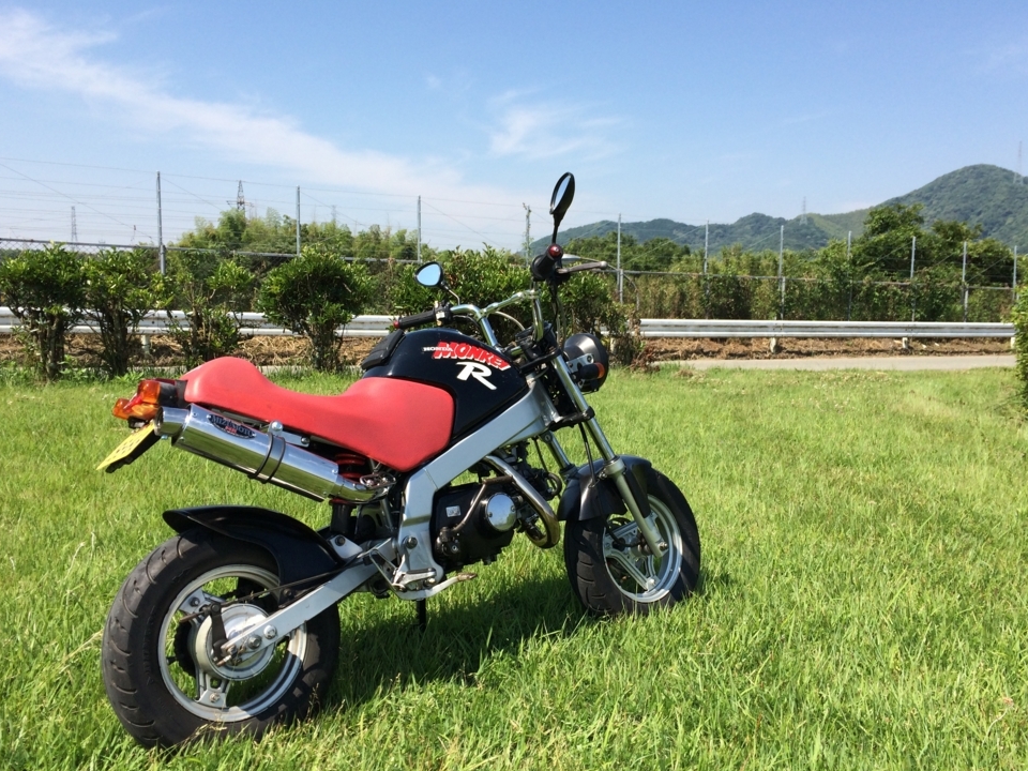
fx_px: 950
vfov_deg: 44.1
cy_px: 403
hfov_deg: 56.8
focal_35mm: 32
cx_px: 519
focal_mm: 4.12
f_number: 2.2
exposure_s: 1/1786
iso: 32
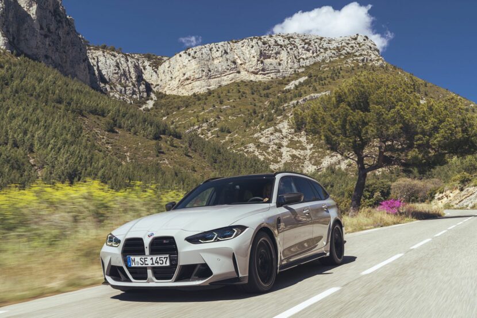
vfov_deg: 33.4
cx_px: 238
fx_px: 530
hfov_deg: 48.5
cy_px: 159
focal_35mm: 40
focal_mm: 40
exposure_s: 1/30
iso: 100
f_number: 9
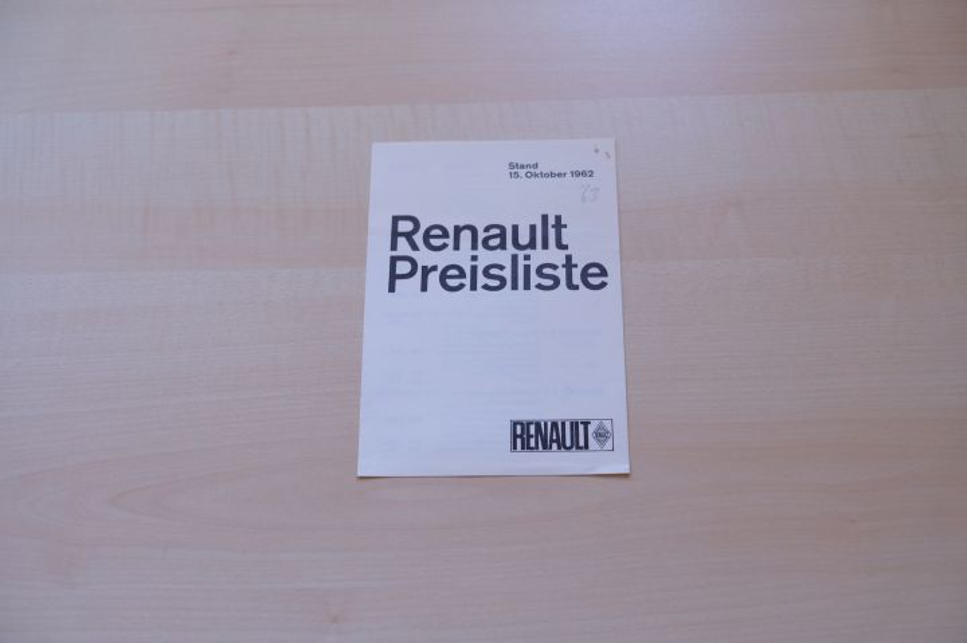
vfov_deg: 29.8
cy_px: 322
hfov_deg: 43.6
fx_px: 1208
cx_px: 484
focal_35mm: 45
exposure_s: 1/60
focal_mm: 30.2
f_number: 3.6
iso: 500
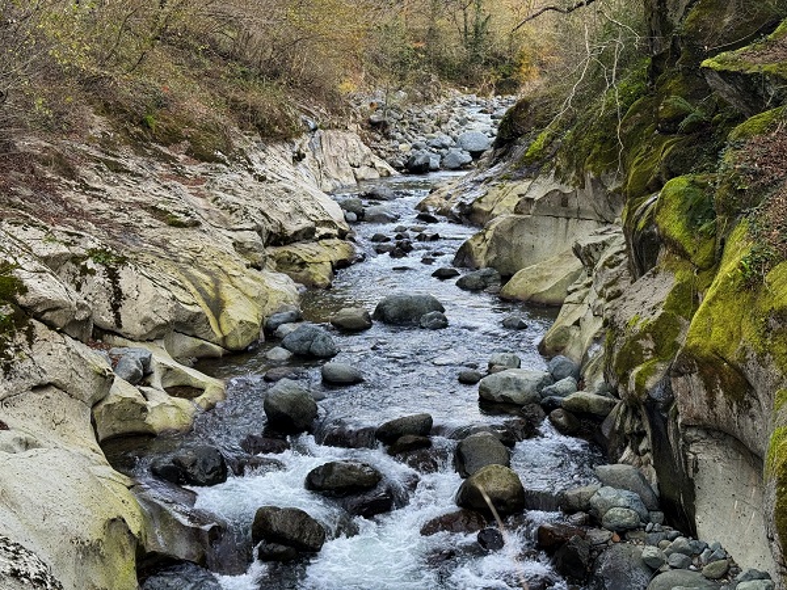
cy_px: 295
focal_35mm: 48
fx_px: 1091
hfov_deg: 39.7
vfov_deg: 30.3
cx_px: 394
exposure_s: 1/122
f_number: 1.78
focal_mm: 6.86
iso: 50
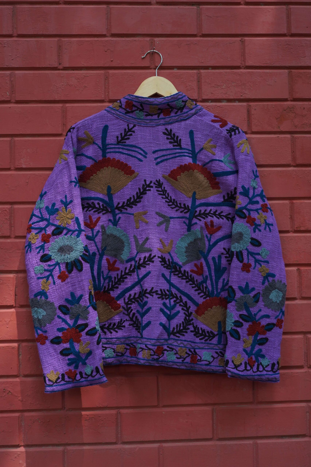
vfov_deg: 39.6
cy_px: 234
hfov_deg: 27.0
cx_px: 156
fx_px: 648
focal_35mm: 50
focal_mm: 50
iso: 500
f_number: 7.1
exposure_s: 1/160
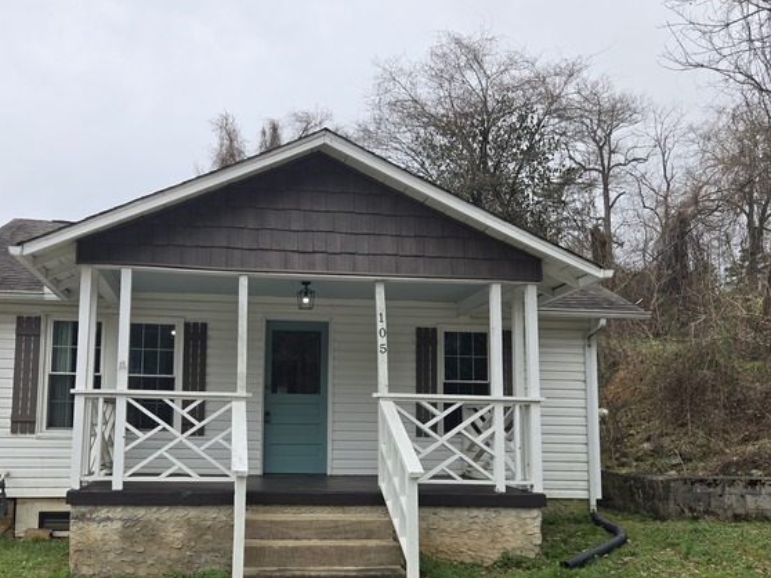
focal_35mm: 33
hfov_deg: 54.9
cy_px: 368
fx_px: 735
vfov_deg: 42.5
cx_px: 300
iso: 25
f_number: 1.8
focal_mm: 5.4
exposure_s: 1/838
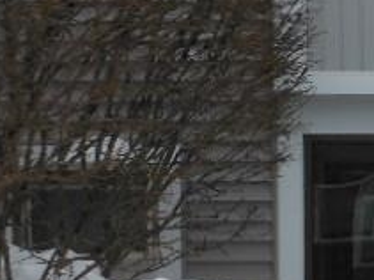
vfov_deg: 3.5
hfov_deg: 4.7
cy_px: 331
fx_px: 4557
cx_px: 601
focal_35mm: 422
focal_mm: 15.5
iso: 80
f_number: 4.6
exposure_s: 1/400
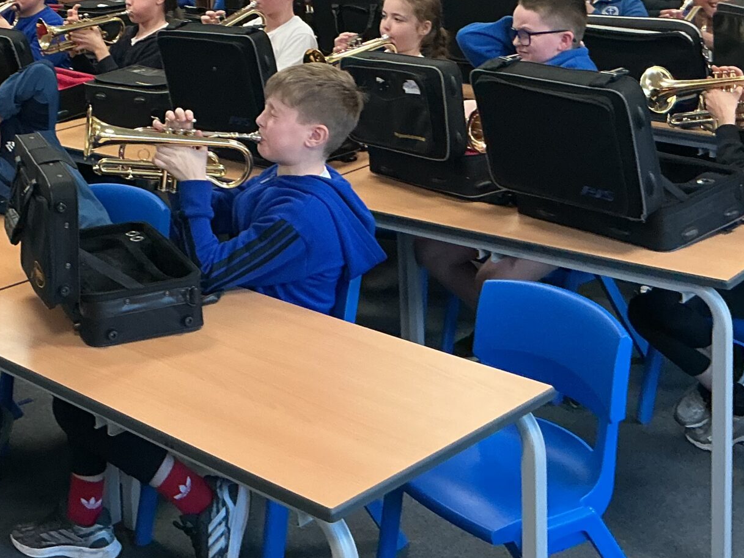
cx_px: 161
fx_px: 1311
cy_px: 16
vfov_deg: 23.2
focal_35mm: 61
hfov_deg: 31.0
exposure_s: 1/60
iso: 125
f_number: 1.8
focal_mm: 3
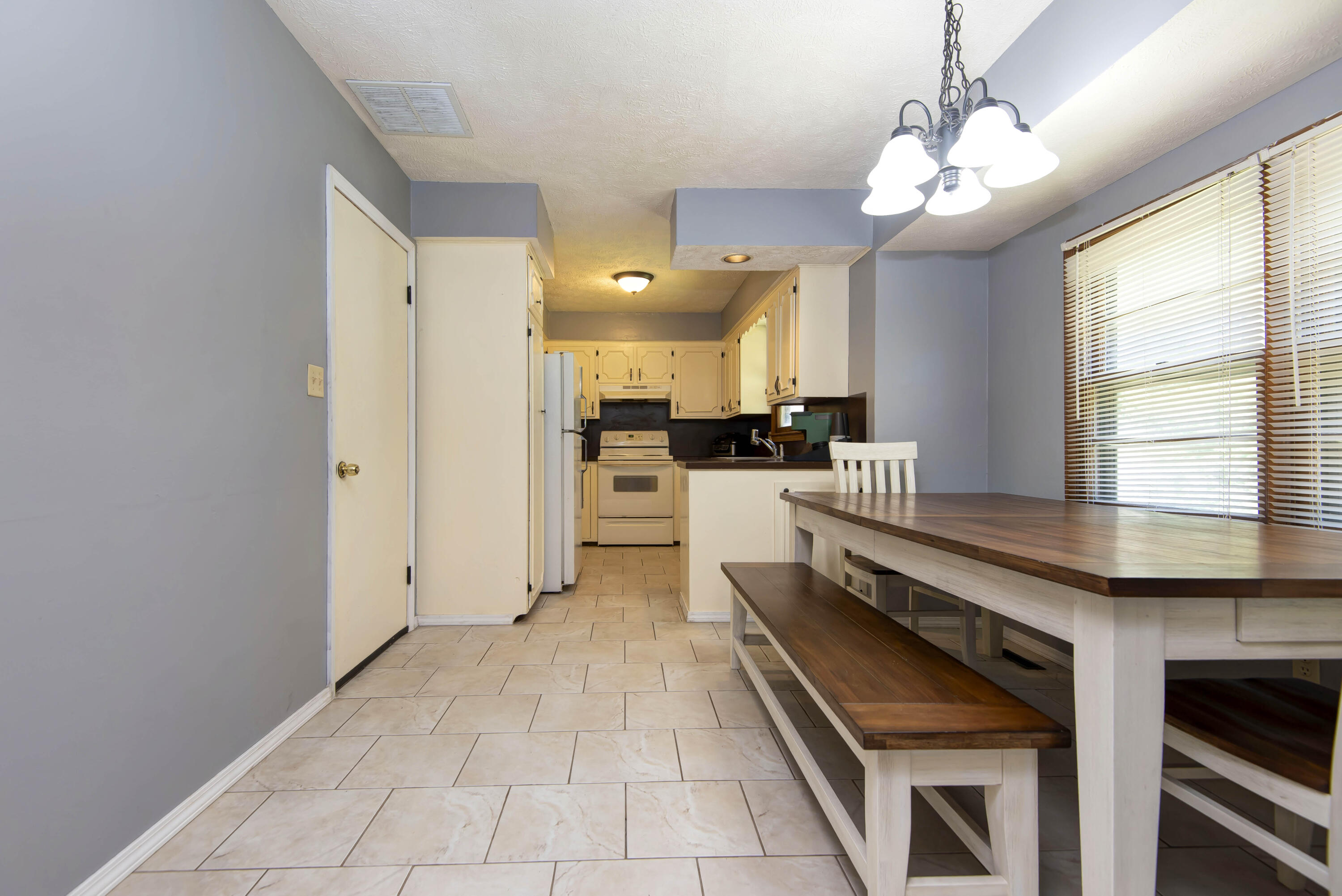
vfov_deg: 73.8
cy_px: 448
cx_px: 671
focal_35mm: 16
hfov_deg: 96.7
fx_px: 597
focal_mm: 16
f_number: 6.3
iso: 250
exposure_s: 1/15
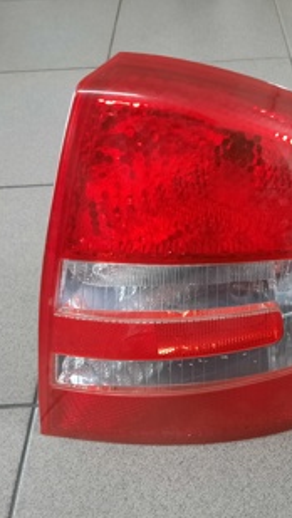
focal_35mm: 37
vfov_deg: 54.0
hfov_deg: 31.3
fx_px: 509
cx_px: 230
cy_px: 262
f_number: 2
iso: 320
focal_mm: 4.6
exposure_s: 1/30
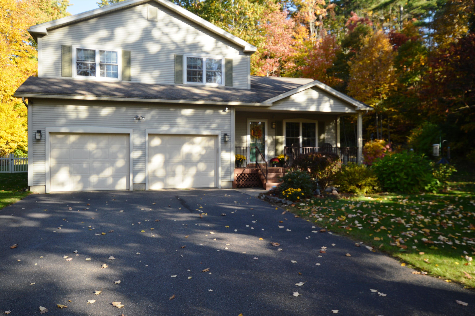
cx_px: 238
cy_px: 158
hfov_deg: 67.4
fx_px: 356
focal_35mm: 27
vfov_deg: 47.8
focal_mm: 18
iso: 100
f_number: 5.6
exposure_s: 1/125
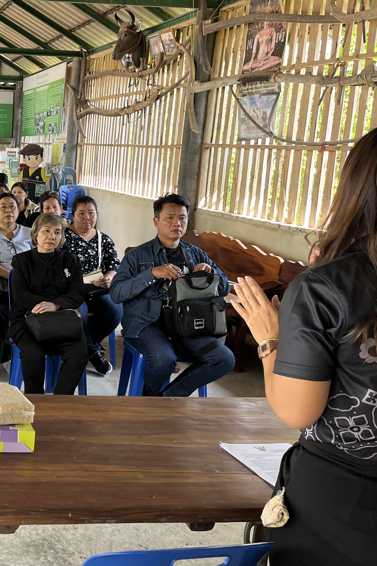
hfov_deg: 28.0
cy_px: 262
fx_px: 676
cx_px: -52
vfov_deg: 45.4
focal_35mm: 43
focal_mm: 5.1
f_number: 1.6
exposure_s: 1/121
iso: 125
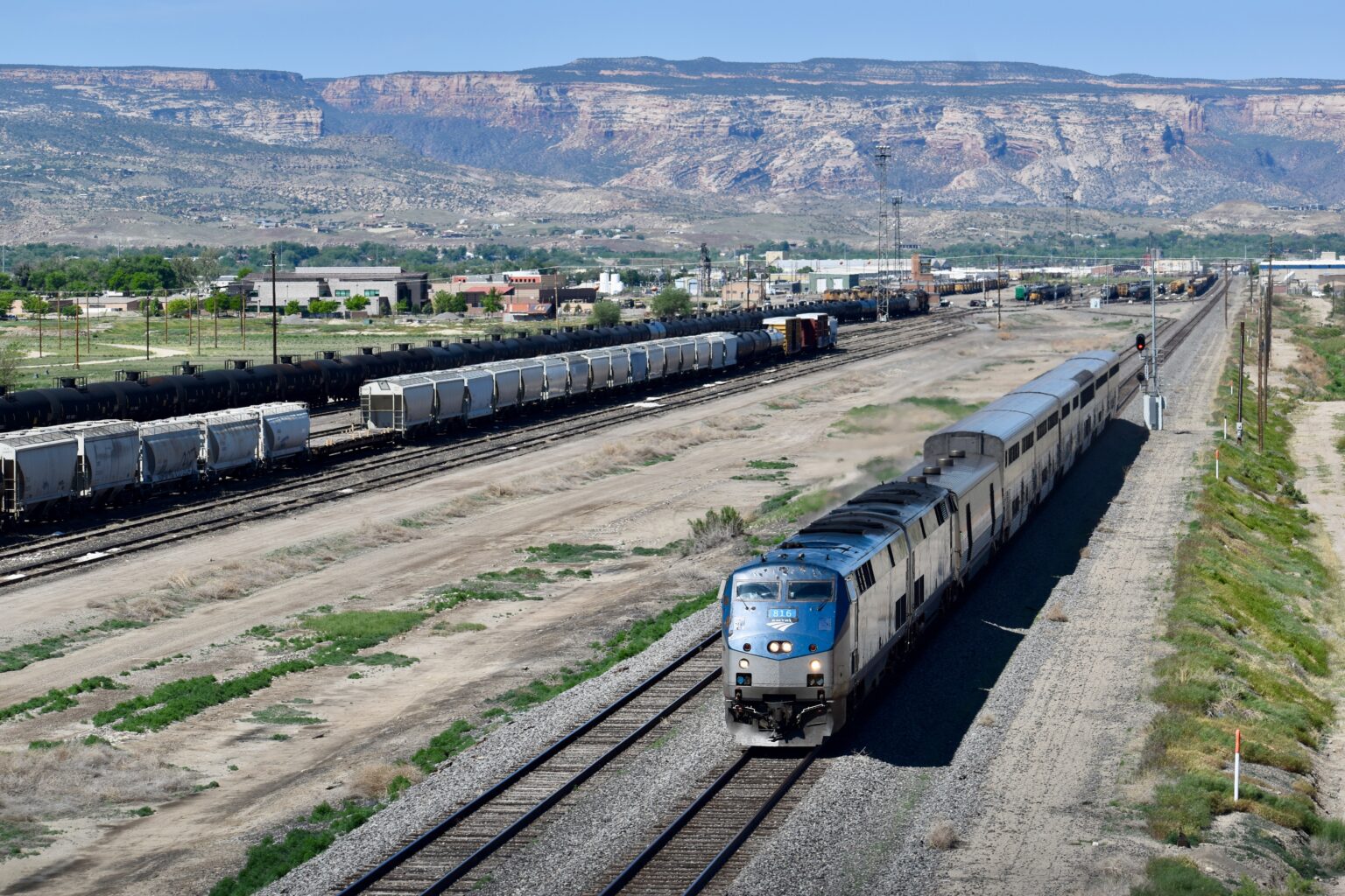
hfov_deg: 17.5
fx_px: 4371
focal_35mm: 117
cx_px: 672
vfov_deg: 11.7
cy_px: 448
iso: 100
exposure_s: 1/500
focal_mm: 78
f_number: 8
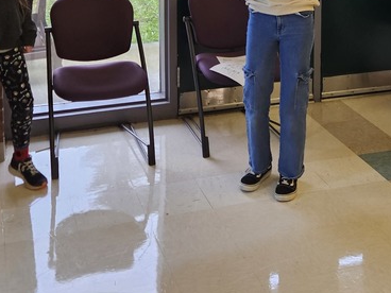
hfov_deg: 30.2
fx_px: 723
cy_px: -84
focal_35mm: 64
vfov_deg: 20.9
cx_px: 226
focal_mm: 5.4
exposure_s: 1/63.7
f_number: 1.8
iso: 200
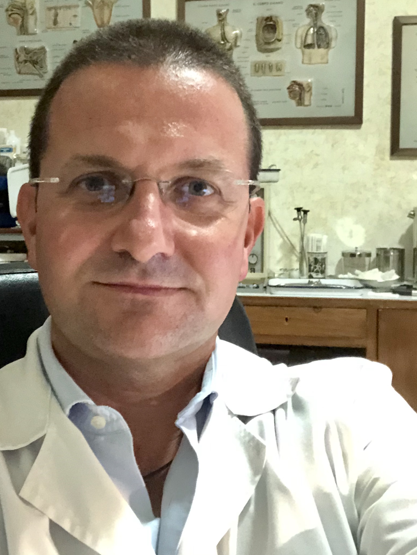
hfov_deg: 30.1
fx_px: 770
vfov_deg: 39.5
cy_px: 238
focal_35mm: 48
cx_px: 139
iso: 800
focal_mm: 2.87
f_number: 2.2
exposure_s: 1/17
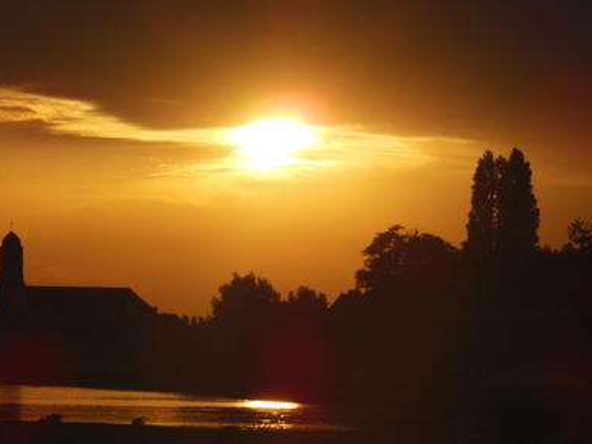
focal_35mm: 311
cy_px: 322
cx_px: 132
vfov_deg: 4.8
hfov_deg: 6.4
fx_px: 5317
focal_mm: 34
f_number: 11.8
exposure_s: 1/500
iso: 125
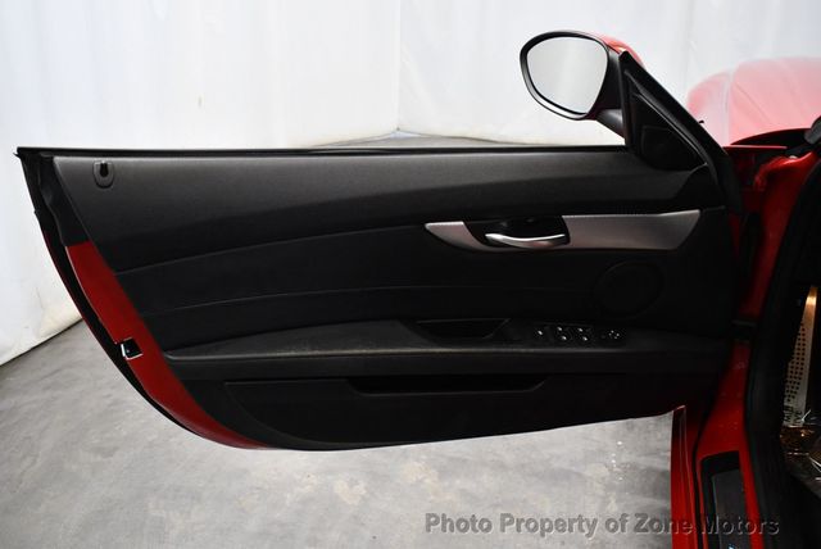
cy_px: 274
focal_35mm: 36
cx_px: 410
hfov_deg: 53.1
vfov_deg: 36.9
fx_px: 822
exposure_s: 1/125
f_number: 3.5
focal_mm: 18
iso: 1800
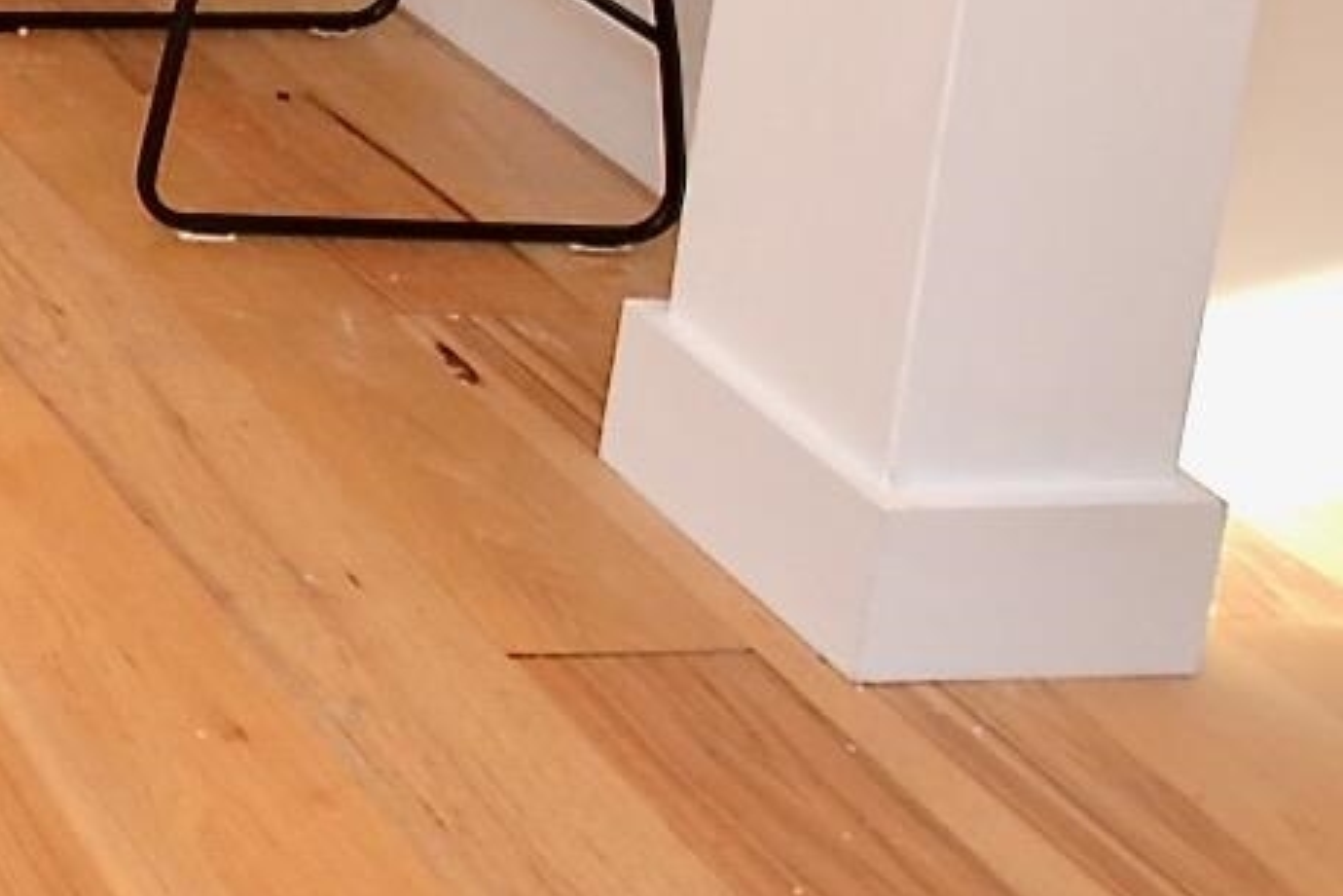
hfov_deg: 17.0
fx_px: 2799
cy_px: -992
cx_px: -1553
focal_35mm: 75
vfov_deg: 14.5
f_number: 5
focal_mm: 10
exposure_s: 1/100
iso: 400
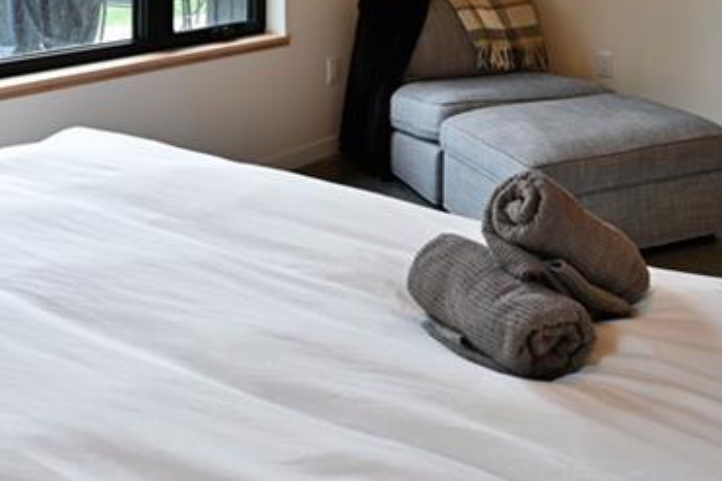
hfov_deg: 44.0
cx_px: 466
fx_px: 882
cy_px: -101
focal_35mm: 44
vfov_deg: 26.9
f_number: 5.6
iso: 125
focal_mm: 16
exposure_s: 1/15
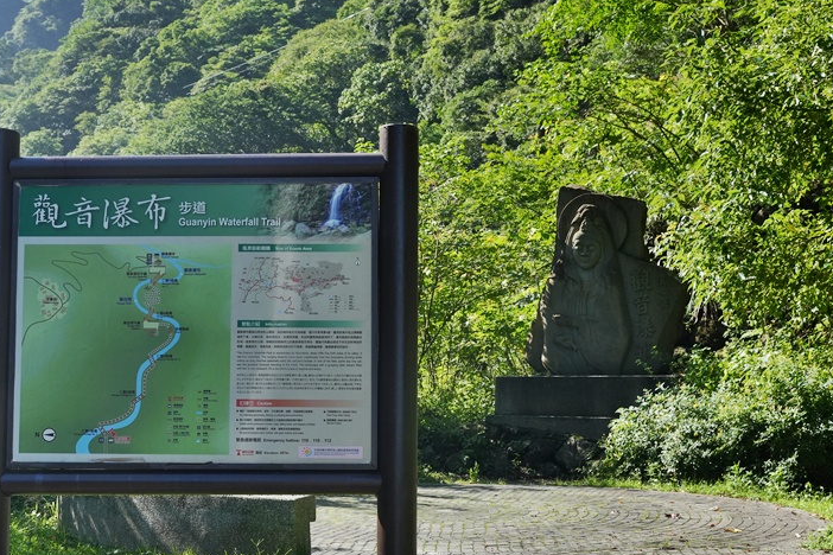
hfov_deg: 36.6
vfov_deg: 24.8
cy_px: 359
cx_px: 390
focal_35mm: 54
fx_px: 1260
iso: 1000
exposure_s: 1/1000
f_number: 8
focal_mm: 37.3
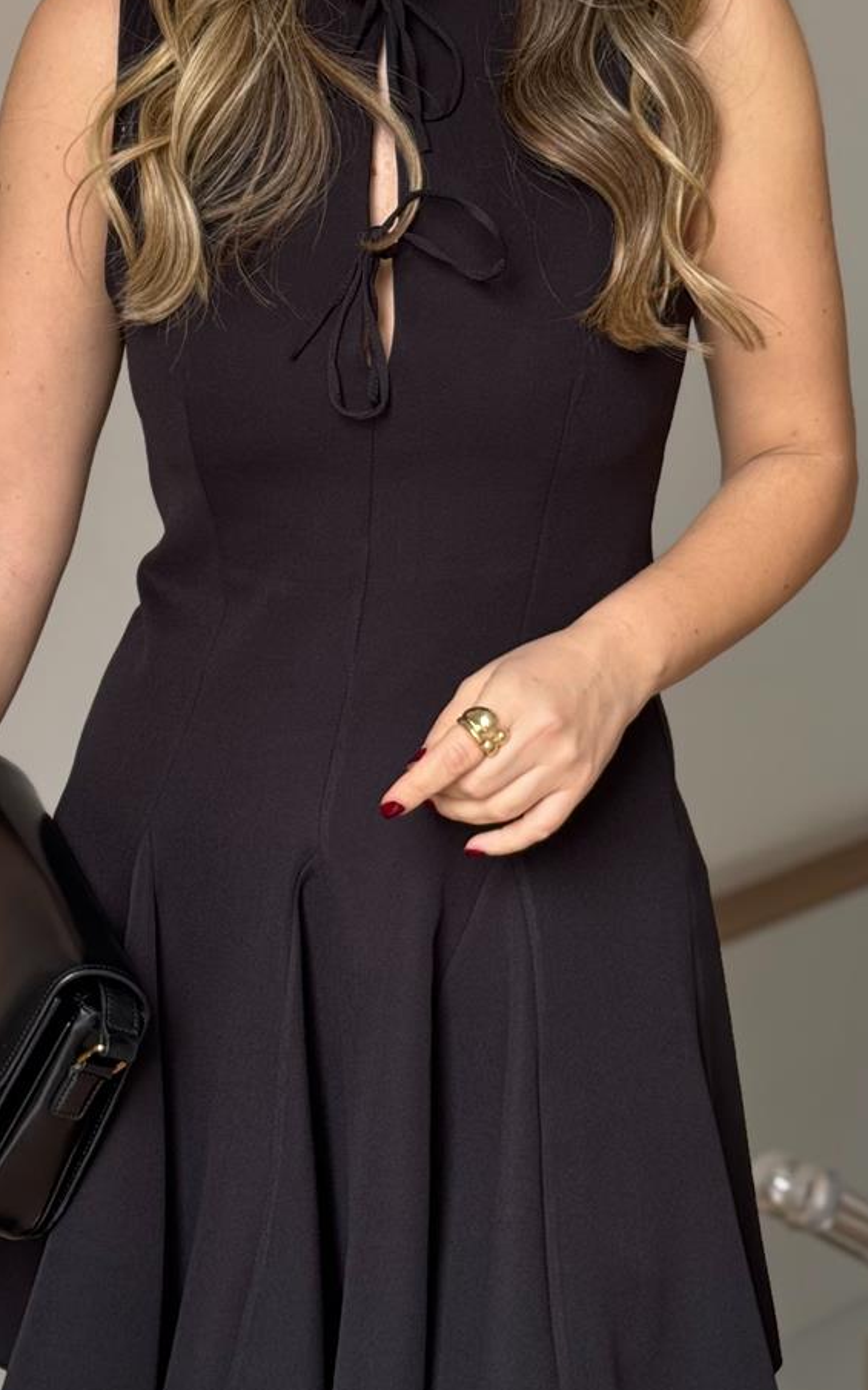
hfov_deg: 14.5
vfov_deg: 22.9
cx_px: 476
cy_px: 381
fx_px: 3409
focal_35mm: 90
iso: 64
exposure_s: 1/121
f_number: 1.78
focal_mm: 6.76
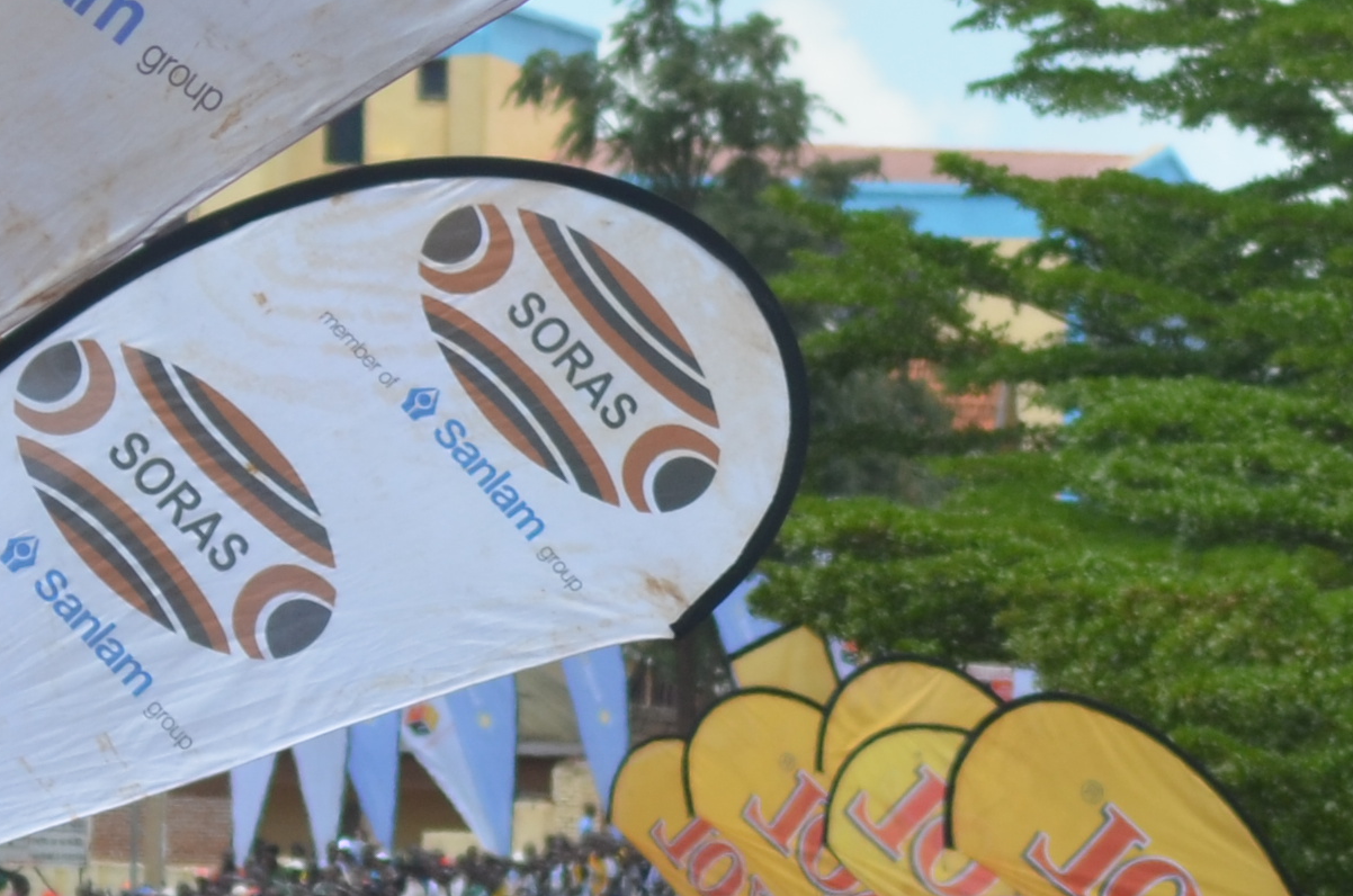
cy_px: 1618
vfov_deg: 2.2
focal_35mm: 615
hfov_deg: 3.3
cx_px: 2297
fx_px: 23065
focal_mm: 100
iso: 200
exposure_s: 1/500
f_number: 5.6
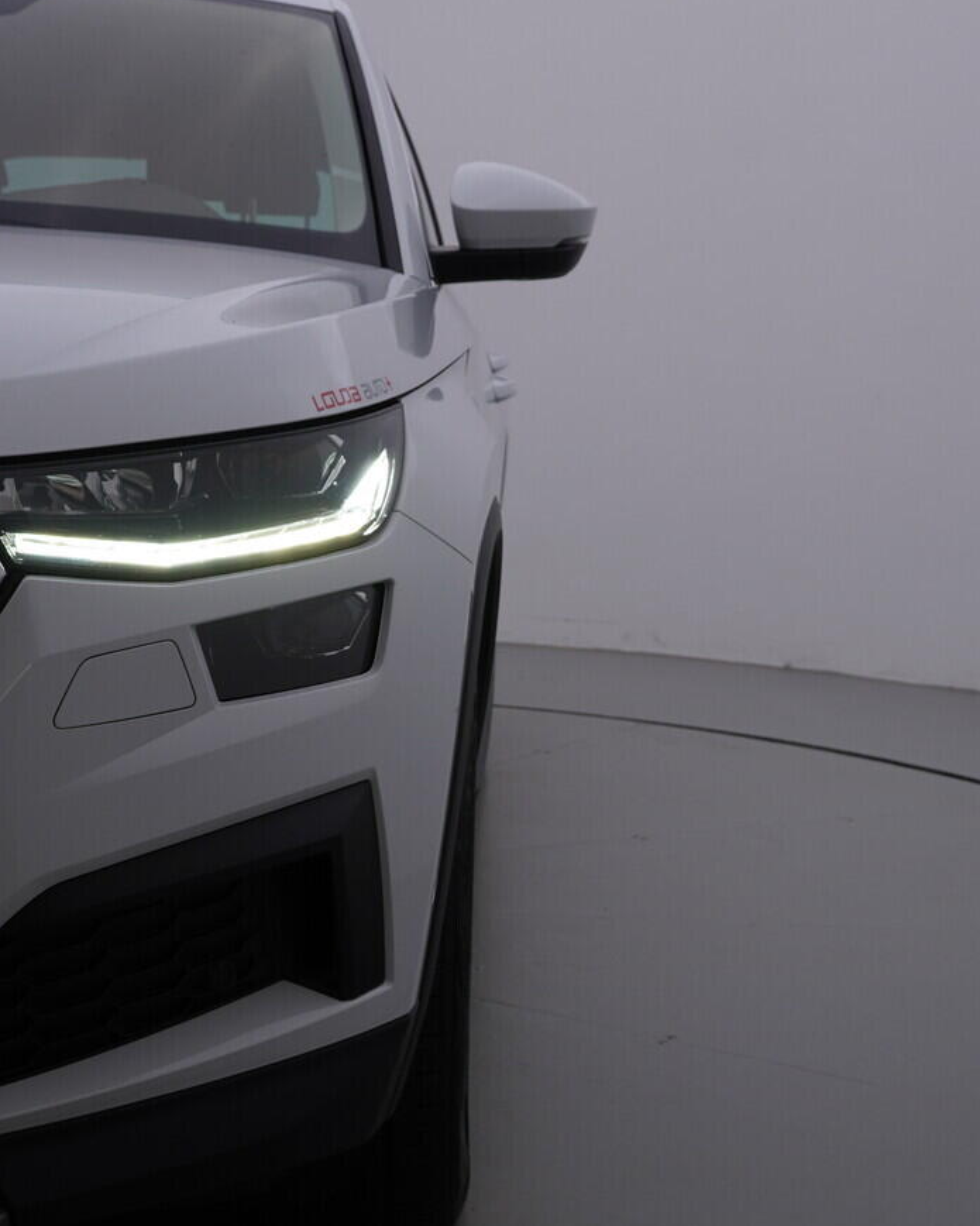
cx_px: 575
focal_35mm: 56
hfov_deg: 27.1
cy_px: 636
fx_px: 2031
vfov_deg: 33.6
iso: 125
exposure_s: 1/160
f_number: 5.6
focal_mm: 24
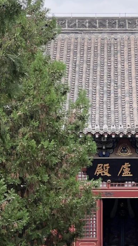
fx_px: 1131
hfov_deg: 7.0
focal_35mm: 174
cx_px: 115
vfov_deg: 12.4
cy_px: 128
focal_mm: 9
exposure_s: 1/99
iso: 50
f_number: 2.8
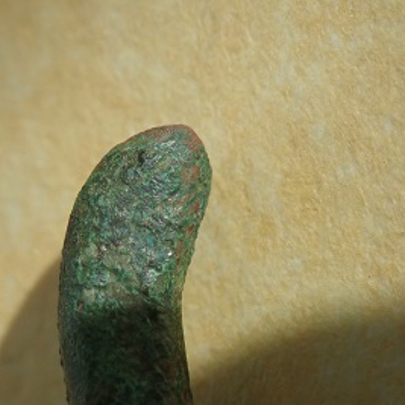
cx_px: 162
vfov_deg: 11.7
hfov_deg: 11.7
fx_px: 1972
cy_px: 218
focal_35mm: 149
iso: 250
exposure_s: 1/400
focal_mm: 18
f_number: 4.9
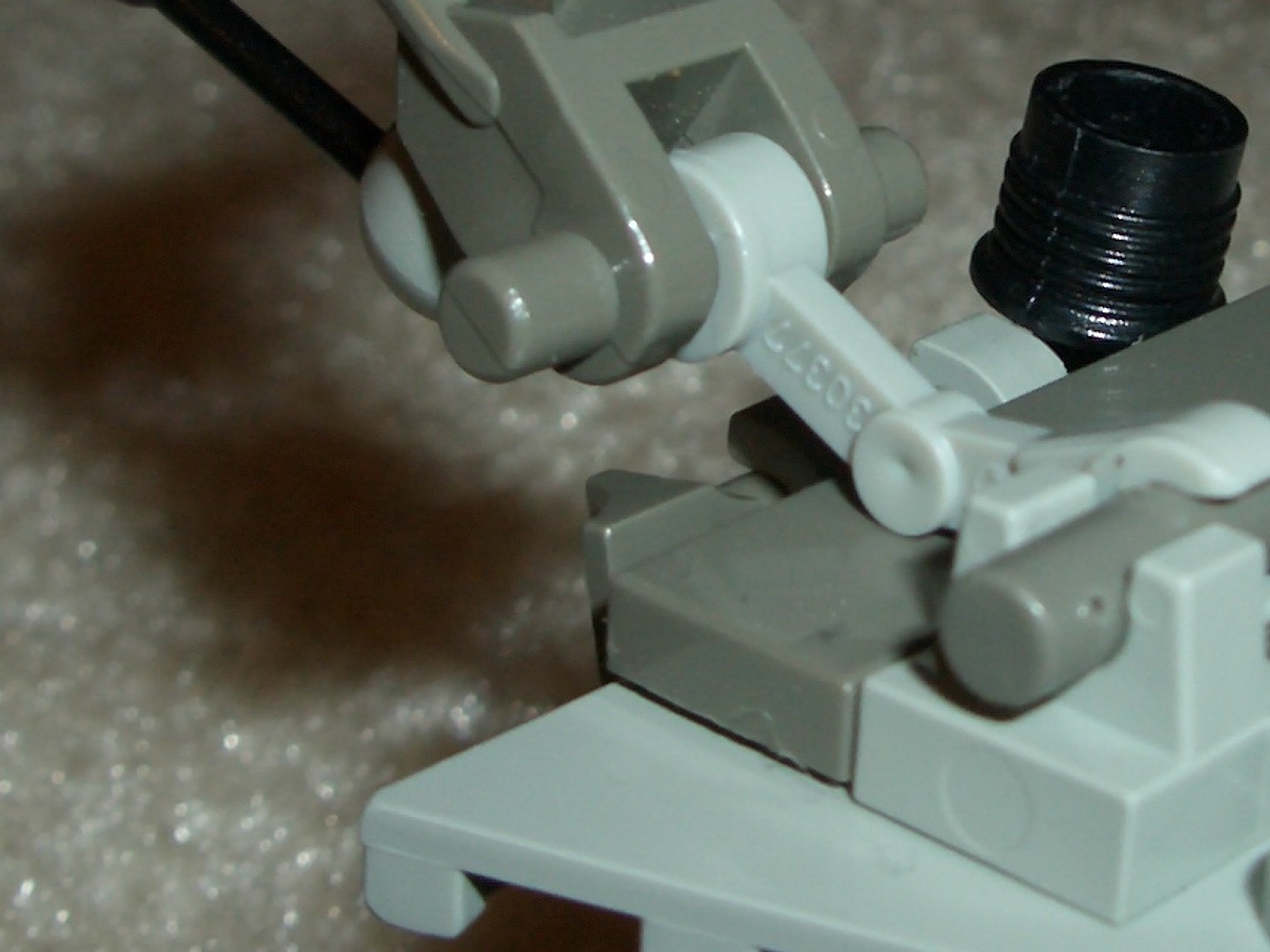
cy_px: 147
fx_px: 3448
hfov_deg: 20.7
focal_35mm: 94
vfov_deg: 15.6
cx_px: 986
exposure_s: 1/60
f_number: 4.3
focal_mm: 5.8
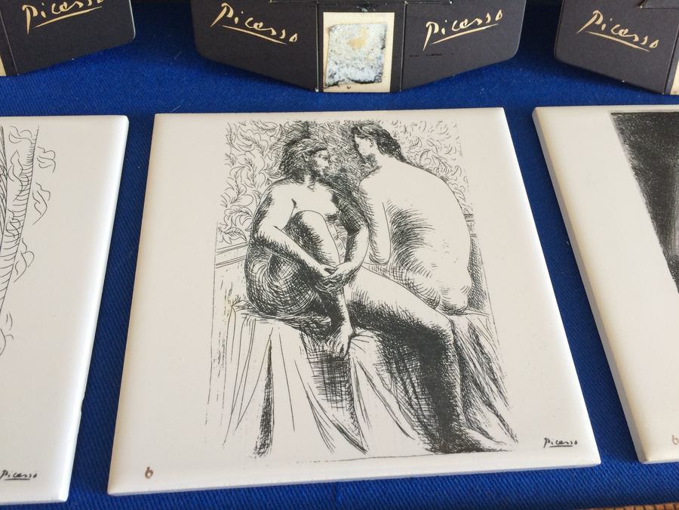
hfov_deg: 61.7
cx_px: 340
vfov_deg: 48.2
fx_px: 569
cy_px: 255
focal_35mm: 29
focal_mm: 4.15
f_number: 2.2
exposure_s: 1/30
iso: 40
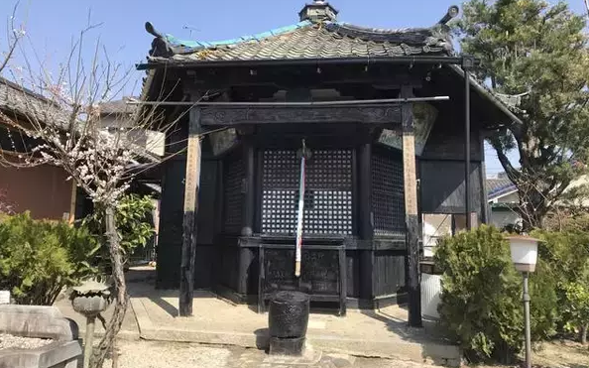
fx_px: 481
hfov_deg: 62.9
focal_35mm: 30
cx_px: 293
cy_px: 157
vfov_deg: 41.7
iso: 20
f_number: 1.8
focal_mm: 3.99
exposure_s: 1/1140
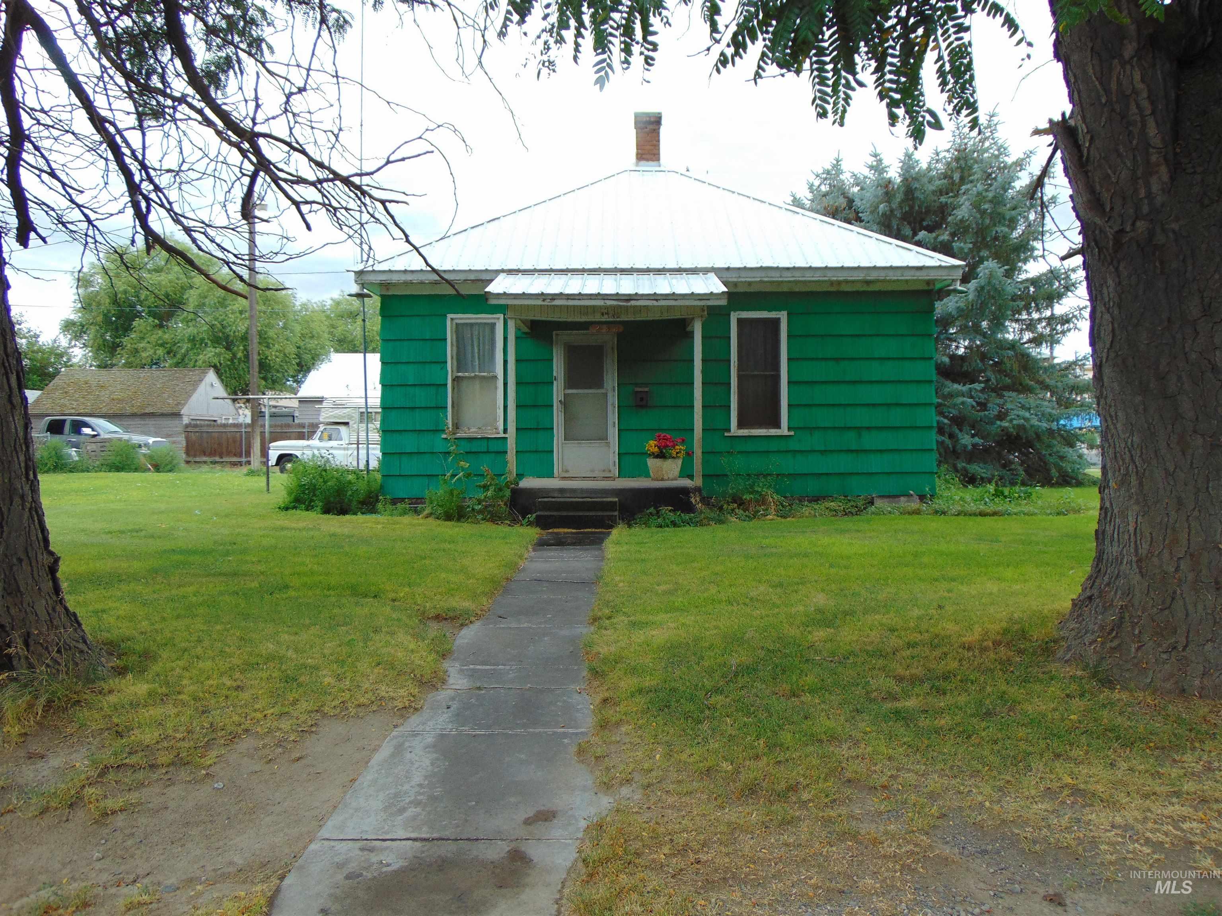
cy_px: 458
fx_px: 883
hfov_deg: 69.4
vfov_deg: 54.9
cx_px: 611
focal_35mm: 25
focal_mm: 4.5
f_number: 3
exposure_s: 1/250
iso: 80
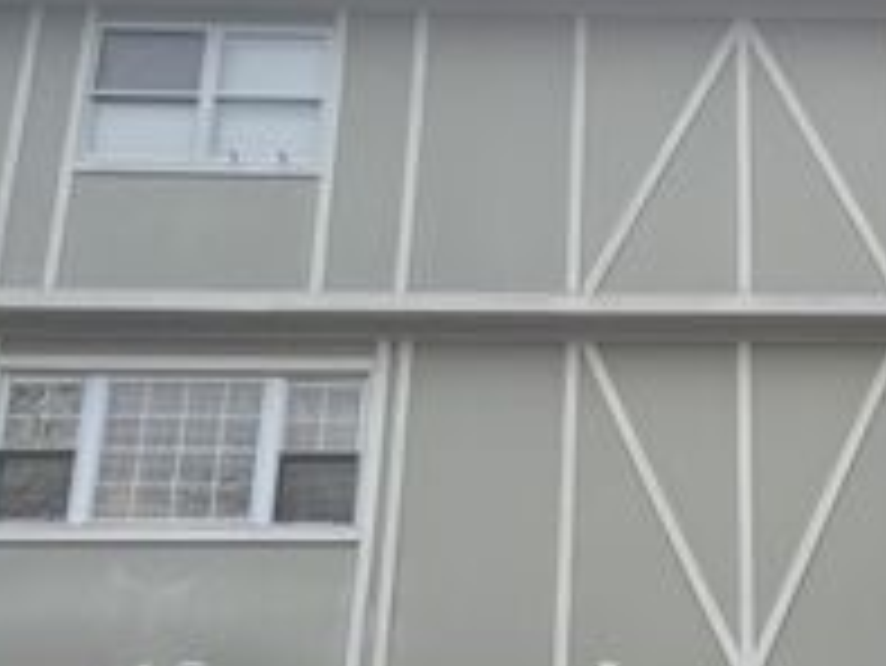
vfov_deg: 24.1
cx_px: 702
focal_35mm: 61
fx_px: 1562
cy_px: 322
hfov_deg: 30.9
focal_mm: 6.76
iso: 80
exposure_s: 1/121
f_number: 1.78
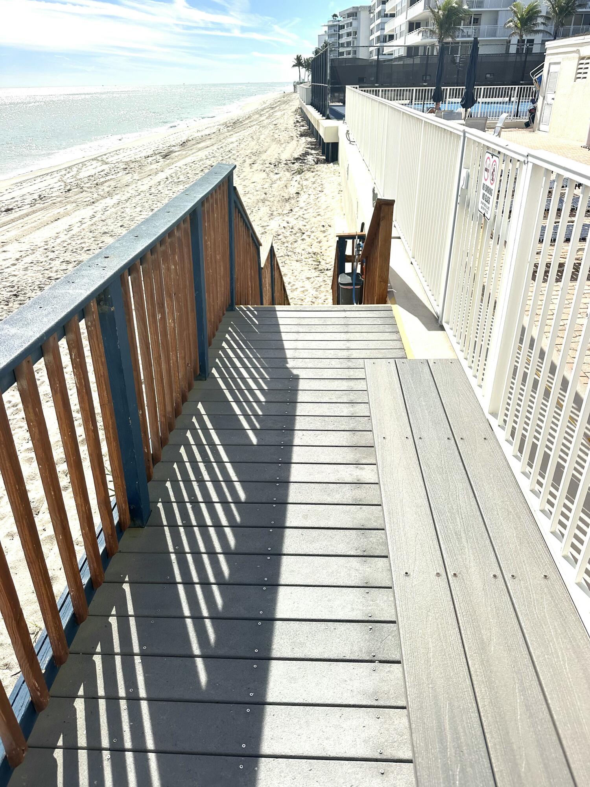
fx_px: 545
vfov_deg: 71.6
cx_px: 295
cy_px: 394
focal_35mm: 24
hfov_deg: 56.8
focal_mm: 6.86
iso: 80
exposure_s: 1/7576
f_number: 1.78
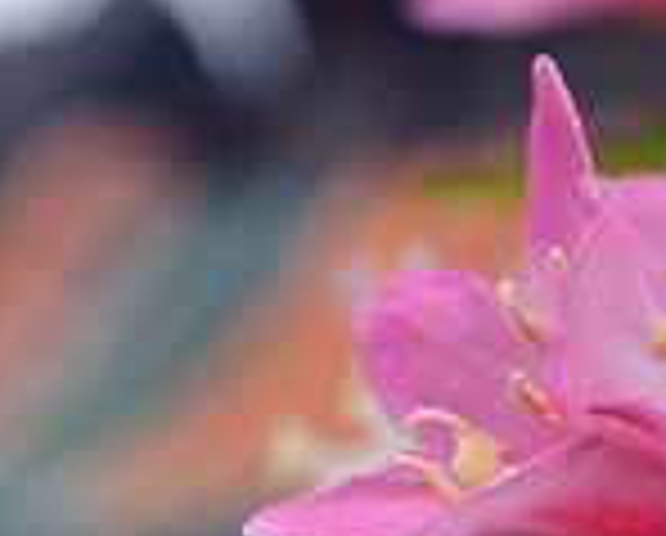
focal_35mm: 266
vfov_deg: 5.8
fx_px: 5244
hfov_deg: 7.2
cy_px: 169
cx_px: 639
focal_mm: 35
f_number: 6.3
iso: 100
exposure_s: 1/250
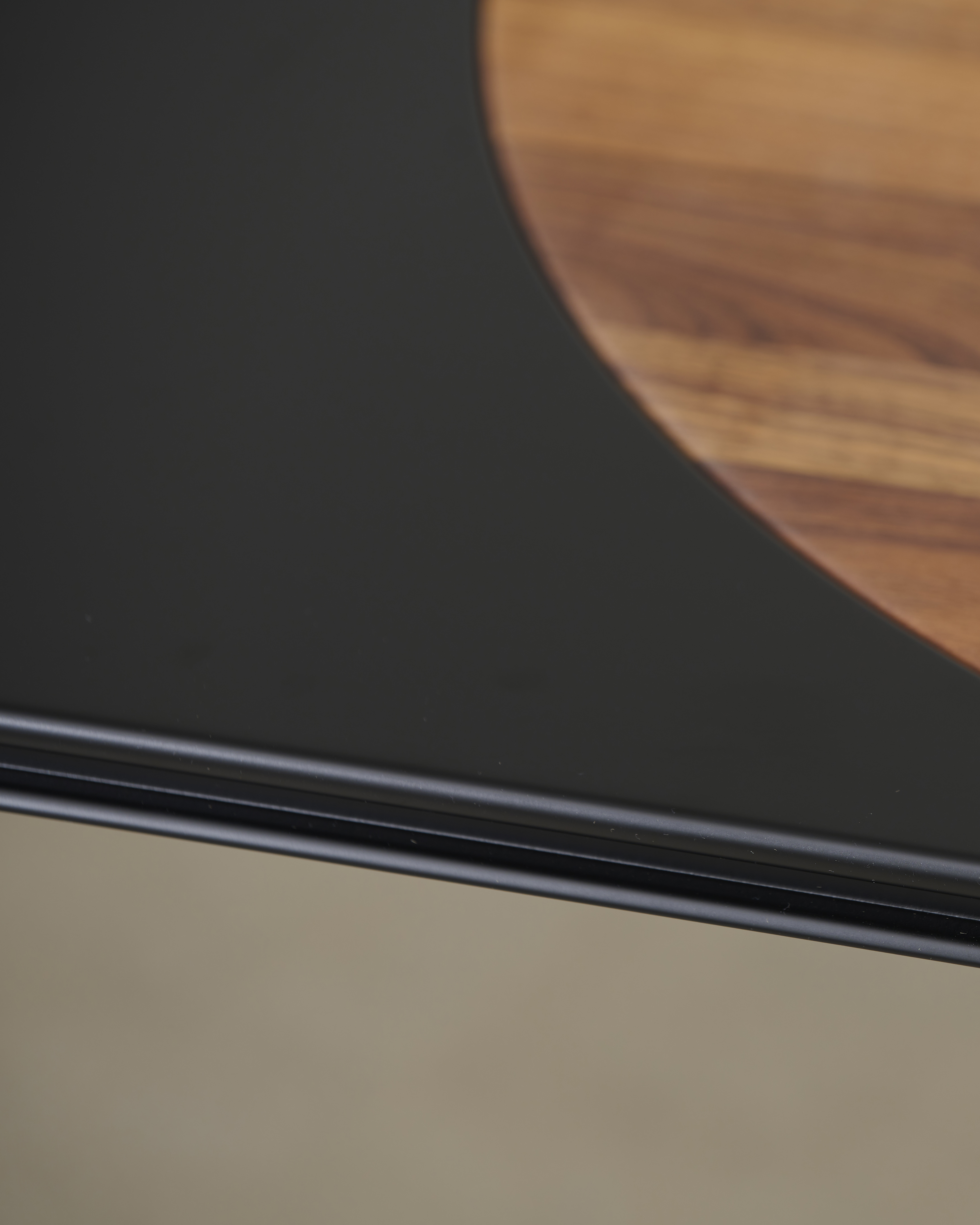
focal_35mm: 184
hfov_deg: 8.4
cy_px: 615
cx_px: 863
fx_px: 6671
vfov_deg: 10.5
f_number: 4
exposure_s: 1/125
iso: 100
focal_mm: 130
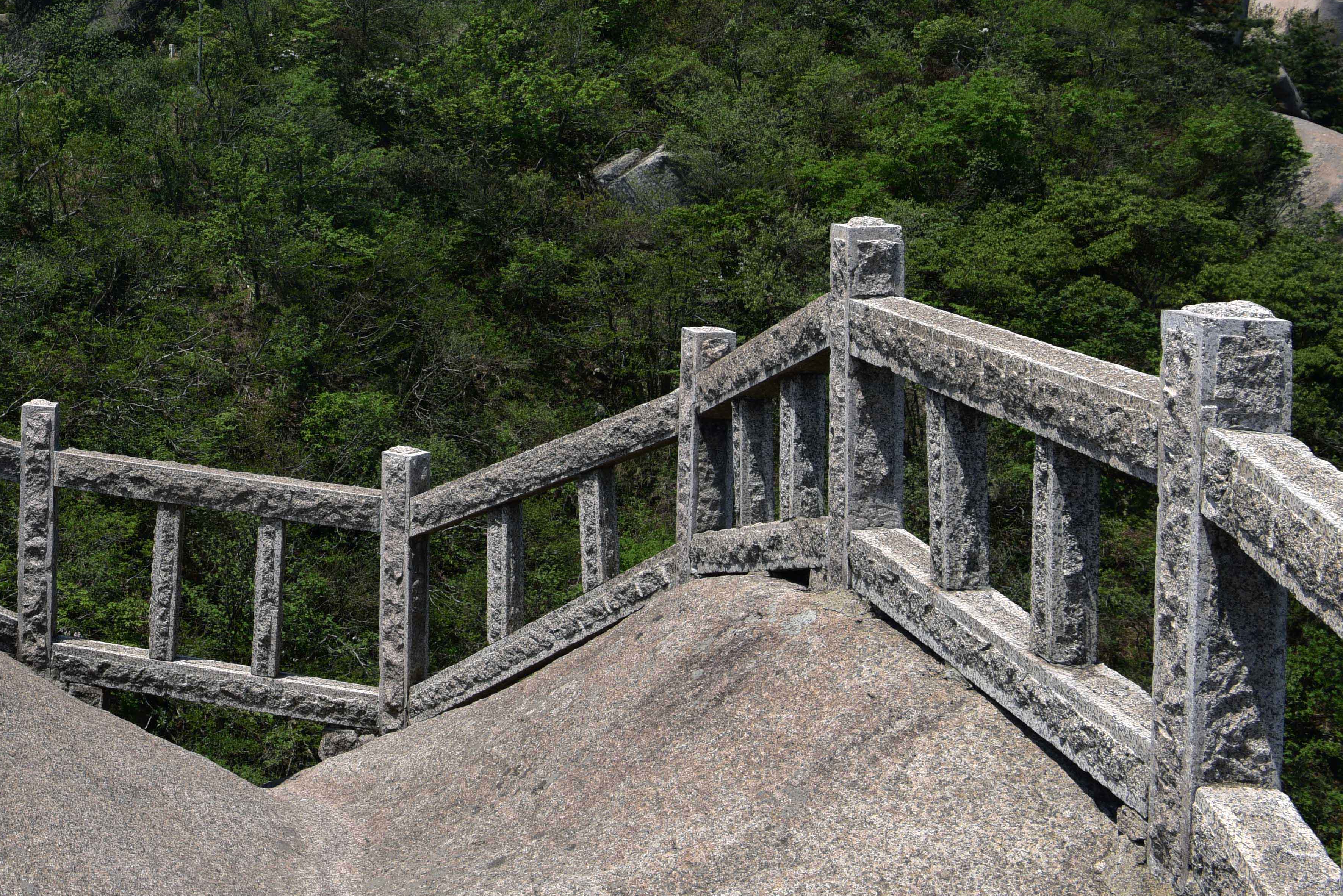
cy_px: 22
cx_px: 142
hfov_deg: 34.8
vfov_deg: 24.1
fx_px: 2015
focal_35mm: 54
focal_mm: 26
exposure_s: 1/125
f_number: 13
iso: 90
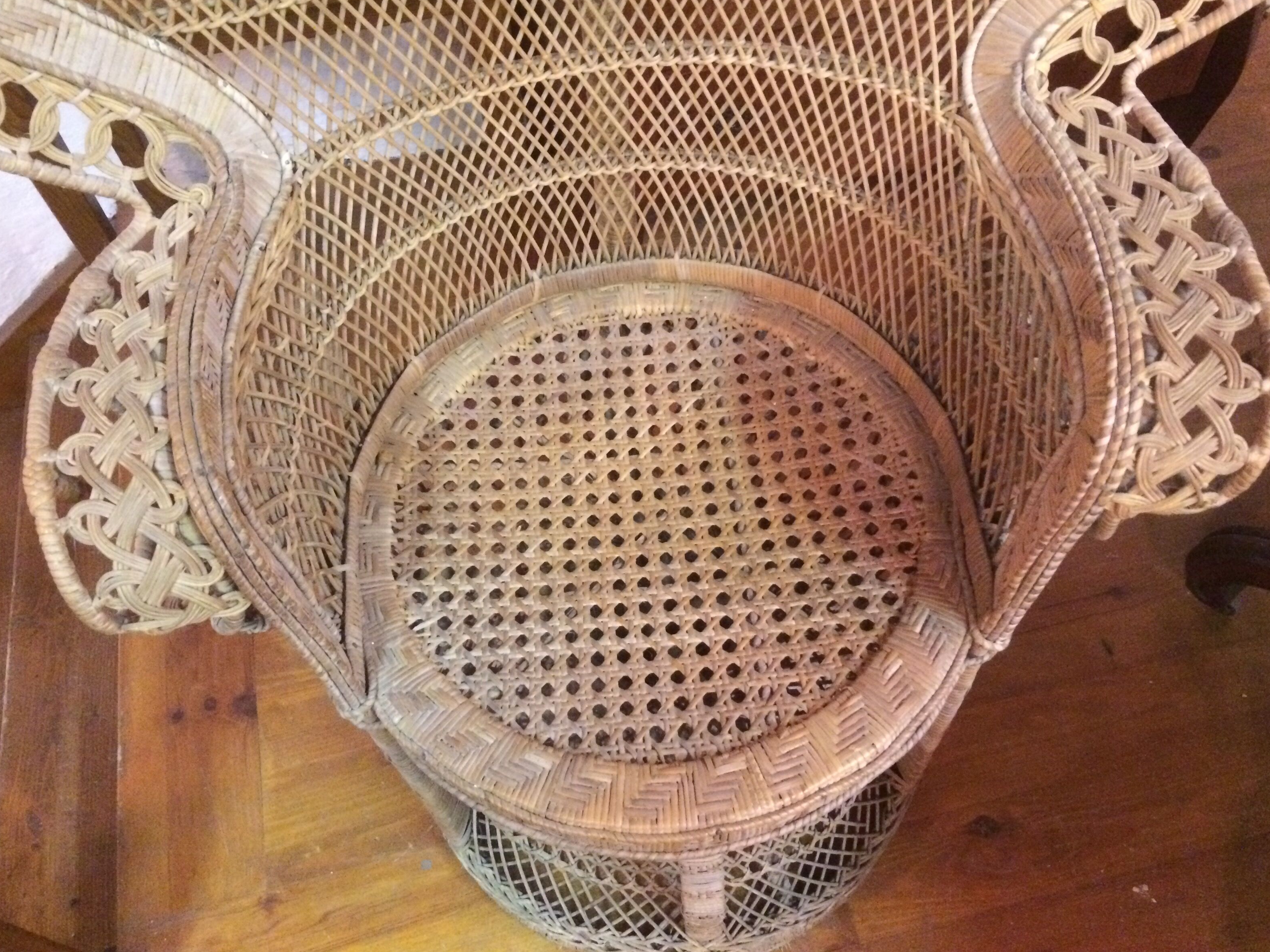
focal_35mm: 30
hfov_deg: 60.0
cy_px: 463
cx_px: 629
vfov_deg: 46.8
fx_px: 1101
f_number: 2.2
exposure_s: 1/17
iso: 500
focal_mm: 4.15
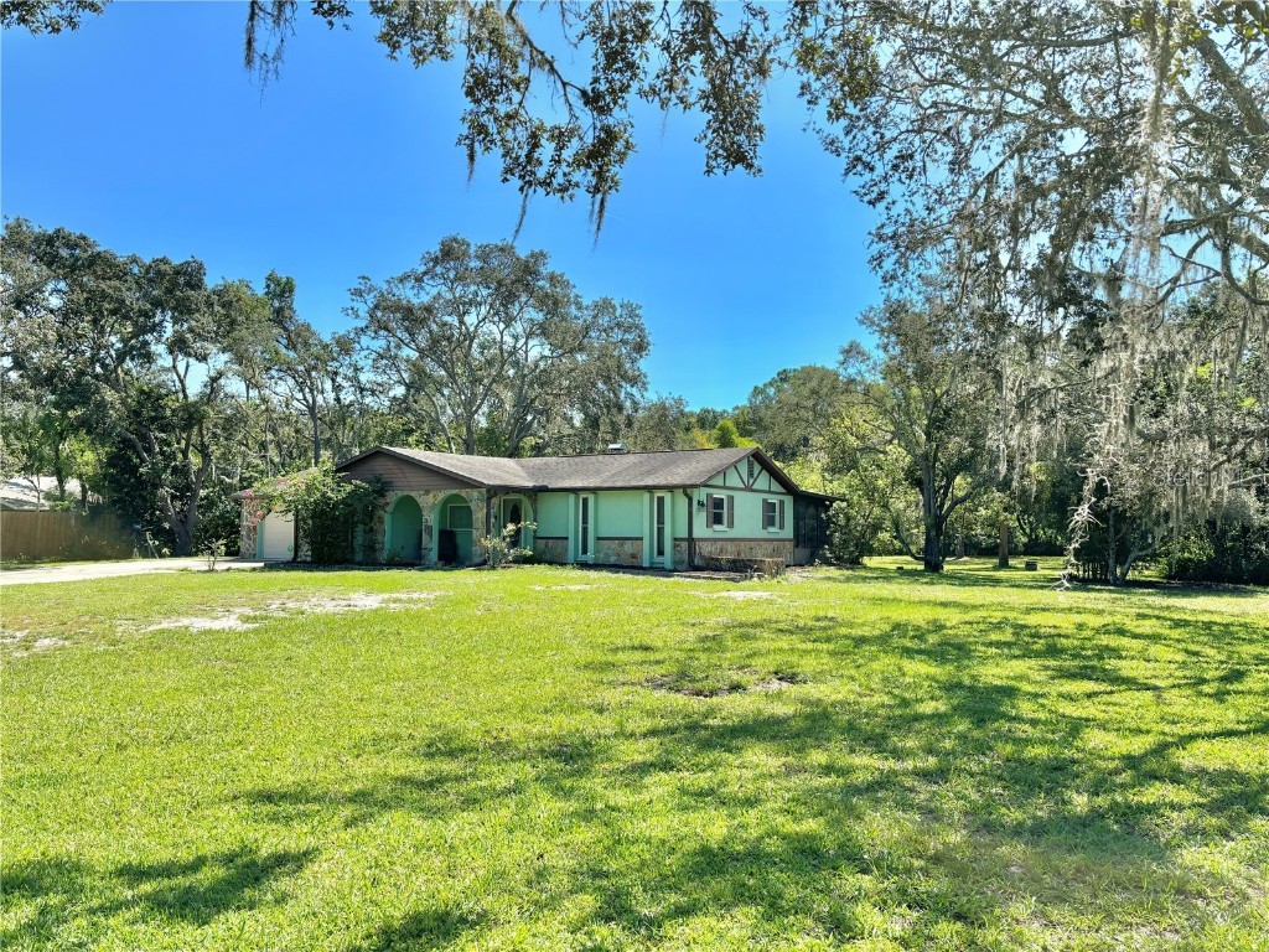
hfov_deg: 67.3
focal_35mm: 26
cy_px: 476
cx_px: 634
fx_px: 953
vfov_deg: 53.1
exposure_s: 1/2513
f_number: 1.6
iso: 50
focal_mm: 5.96
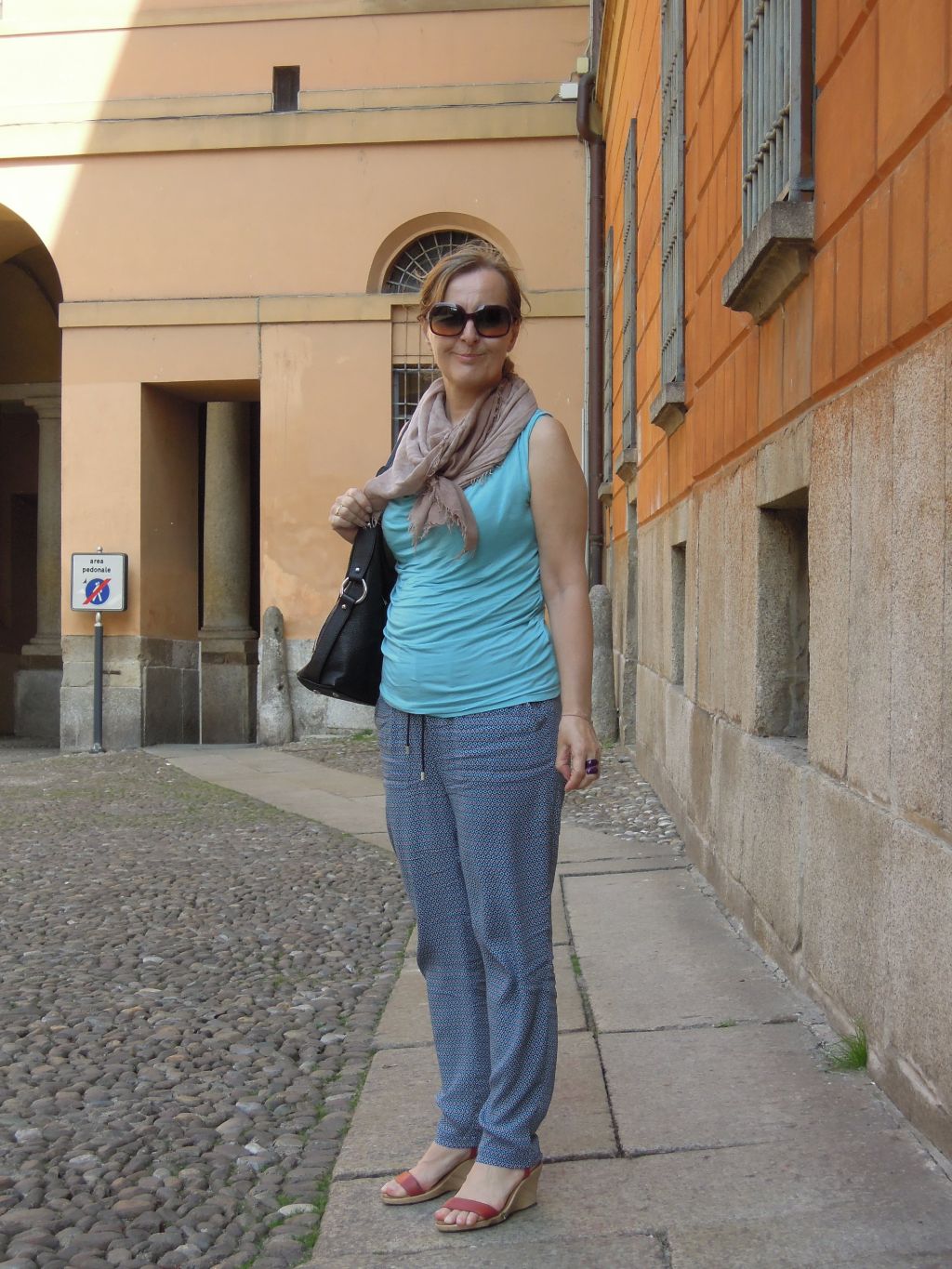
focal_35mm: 62
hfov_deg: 23.7
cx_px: 476
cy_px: 634
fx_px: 2273
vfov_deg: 31.2
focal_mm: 11.1
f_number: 4.2
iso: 160
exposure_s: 1/250
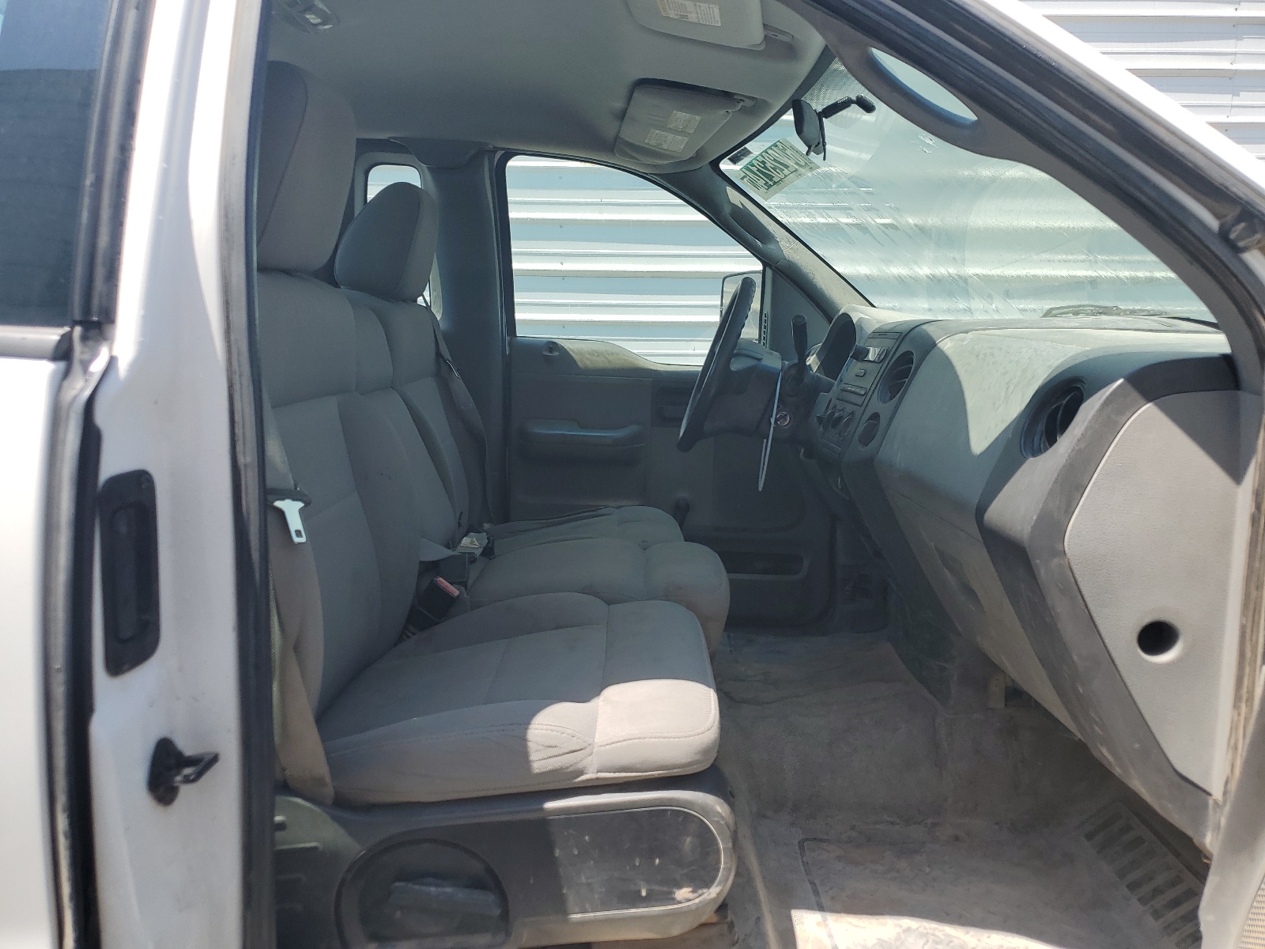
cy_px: 474
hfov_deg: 67.3
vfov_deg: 53.1
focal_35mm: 26
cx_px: 632
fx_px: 950
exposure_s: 1/1429
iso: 50
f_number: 1.5
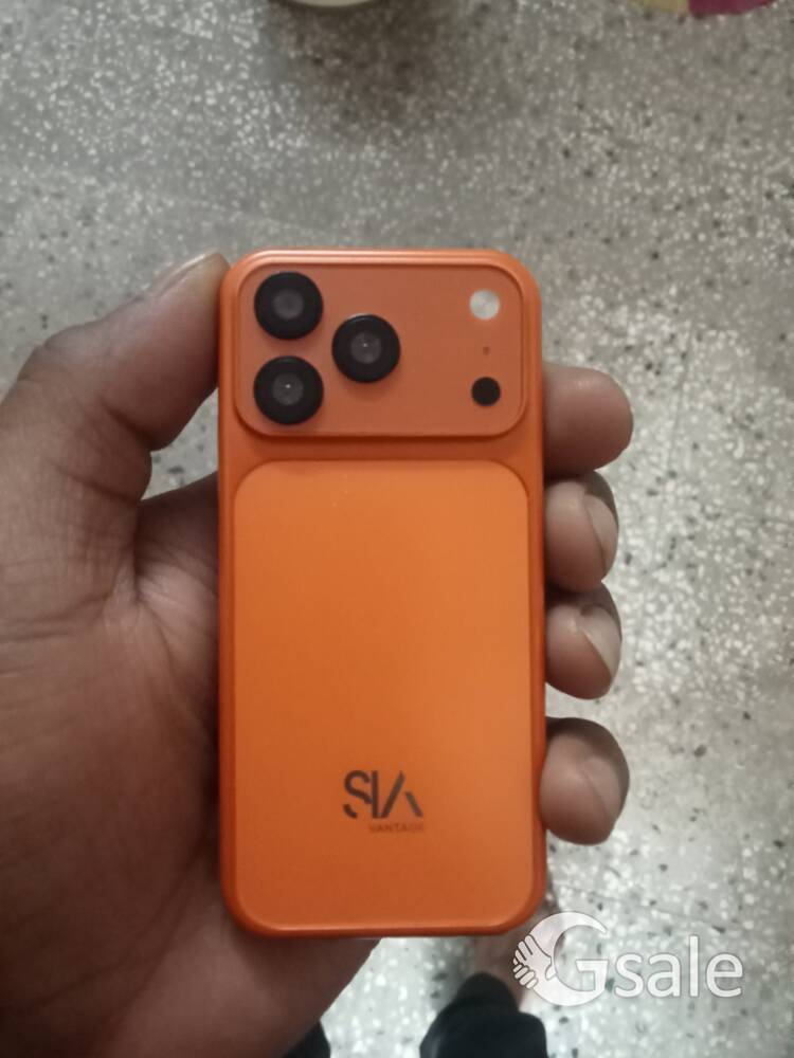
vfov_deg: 63.4
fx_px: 856
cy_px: 529
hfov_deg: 49.7
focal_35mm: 28
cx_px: 397
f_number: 2.2
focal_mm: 3.46
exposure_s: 1/25
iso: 2975
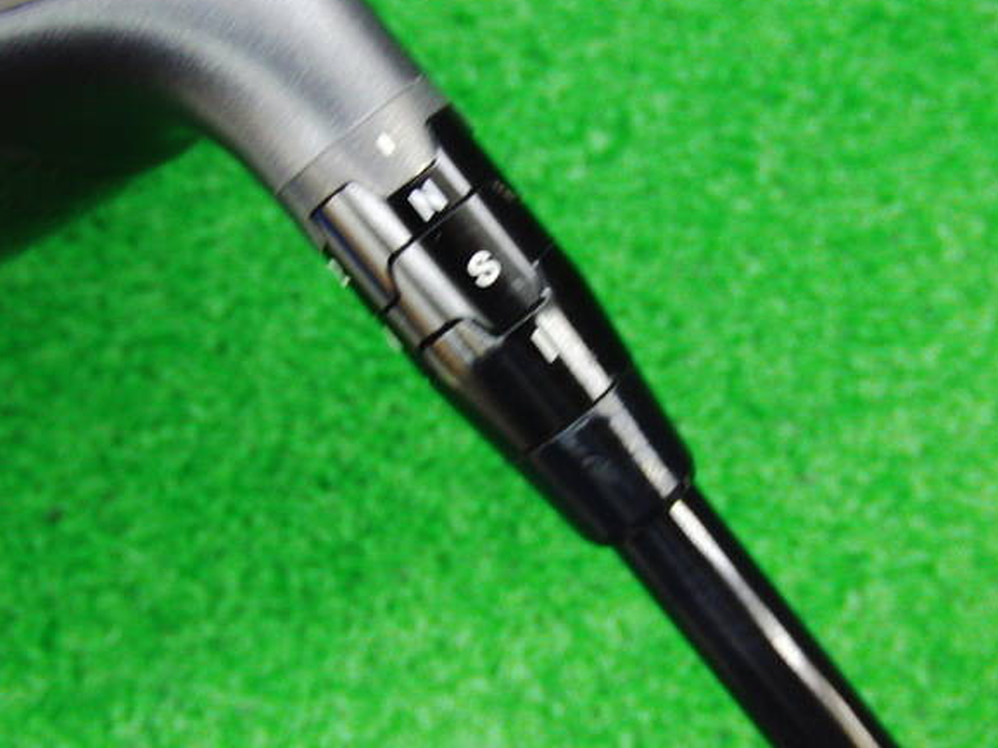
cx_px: 511
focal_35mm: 41
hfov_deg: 45.8
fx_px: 1182
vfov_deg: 35.1
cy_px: 347
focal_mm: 6.42
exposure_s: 1/15
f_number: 3.6
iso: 400
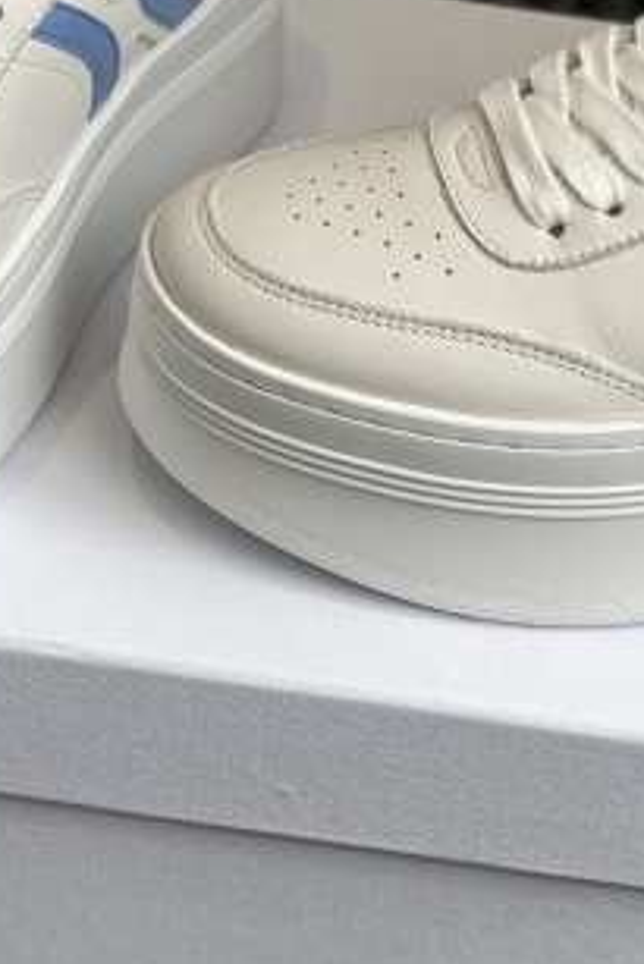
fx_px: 3779
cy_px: 50
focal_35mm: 141
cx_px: 396
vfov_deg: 14.4
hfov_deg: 9.7
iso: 20
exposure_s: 1/268
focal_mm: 6
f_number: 2
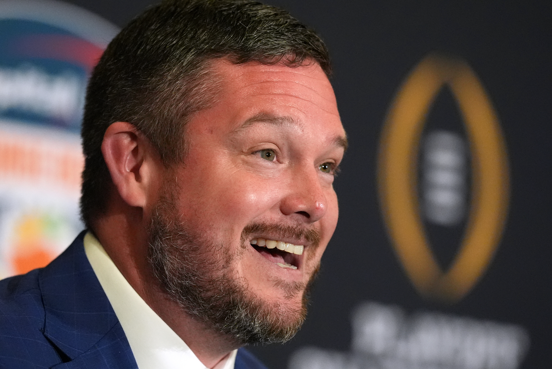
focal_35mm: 600
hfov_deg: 3.4
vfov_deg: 2.3
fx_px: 9208
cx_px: 276
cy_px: 184
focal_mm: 400
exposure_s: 1/640
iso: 6400
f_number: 2.8
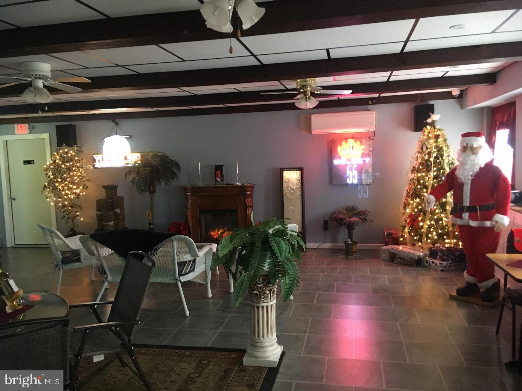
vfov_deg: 48.2
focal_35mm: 29
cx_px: 261
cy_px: 196
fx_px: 437
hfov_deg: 61.7
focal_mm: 4.15
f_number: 2.2
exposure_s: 1/15
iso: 250
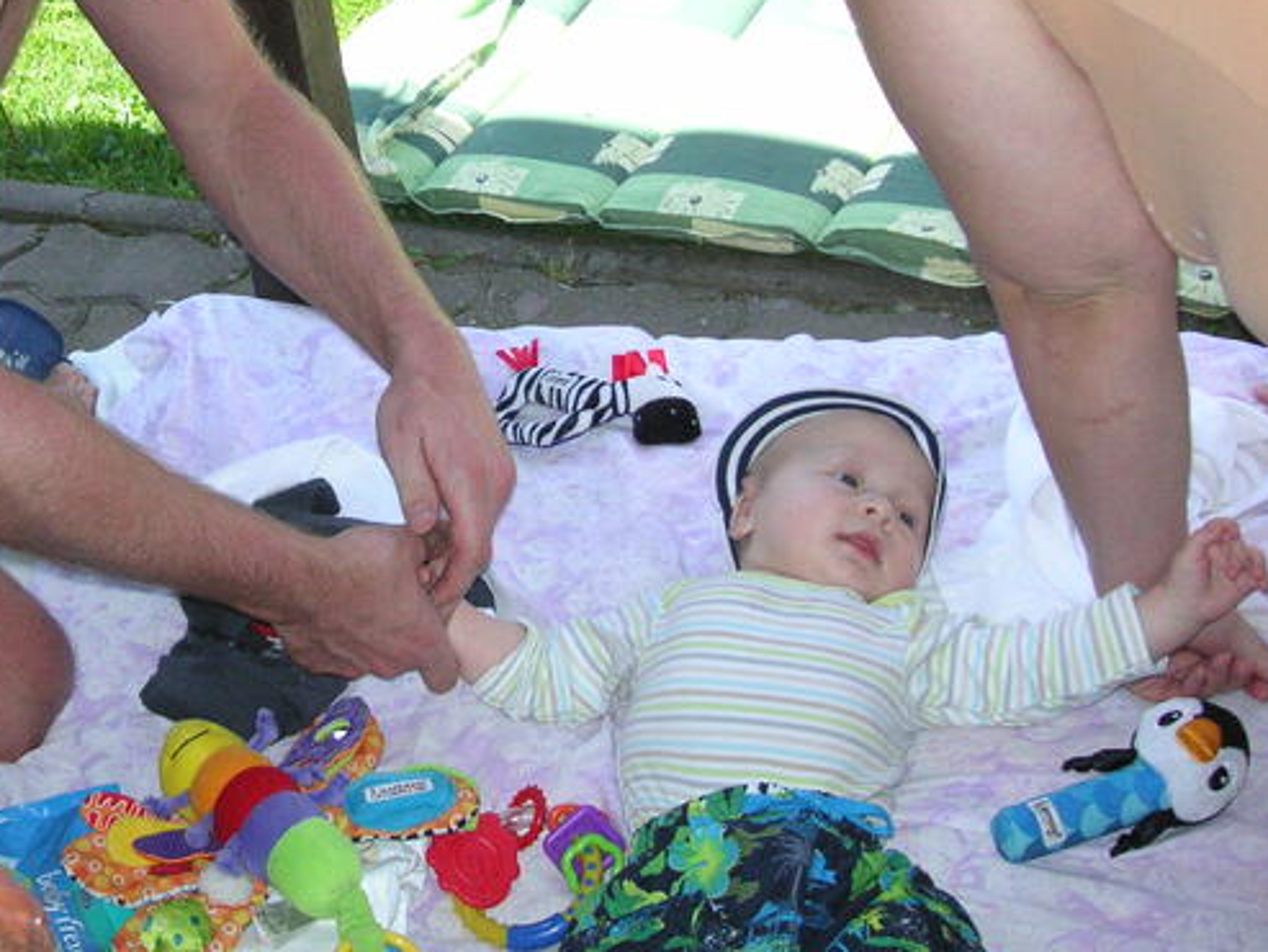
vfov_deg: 24.2
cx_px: 270
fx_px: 2198
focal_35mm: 60
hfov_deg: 31.4
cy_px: 242
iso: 125
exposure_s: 1/1000
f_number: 2.8
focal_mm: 6.1
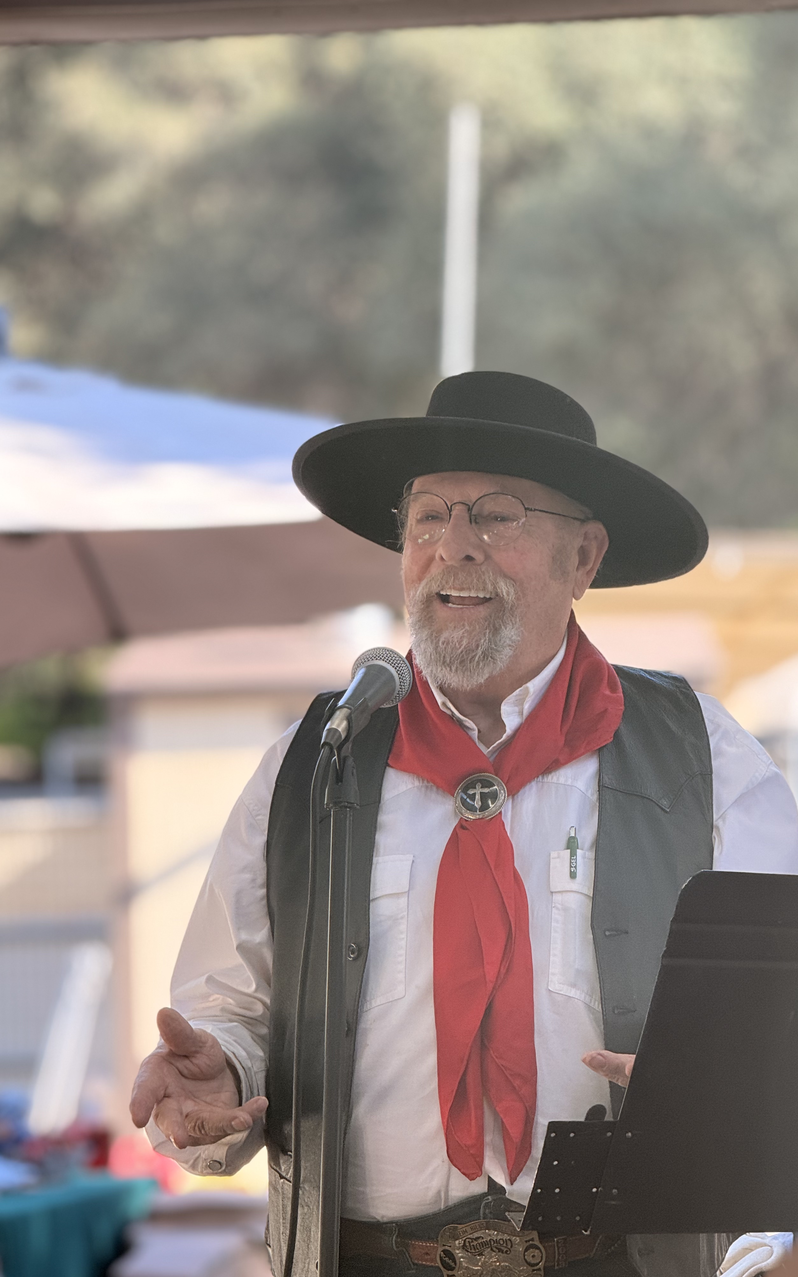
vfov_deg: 16.3
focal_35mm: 128
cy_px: 641
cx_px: 441
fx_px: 4454
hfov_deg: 10.2
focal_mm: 15.66
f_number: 2.8
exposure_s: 1/126
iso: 64
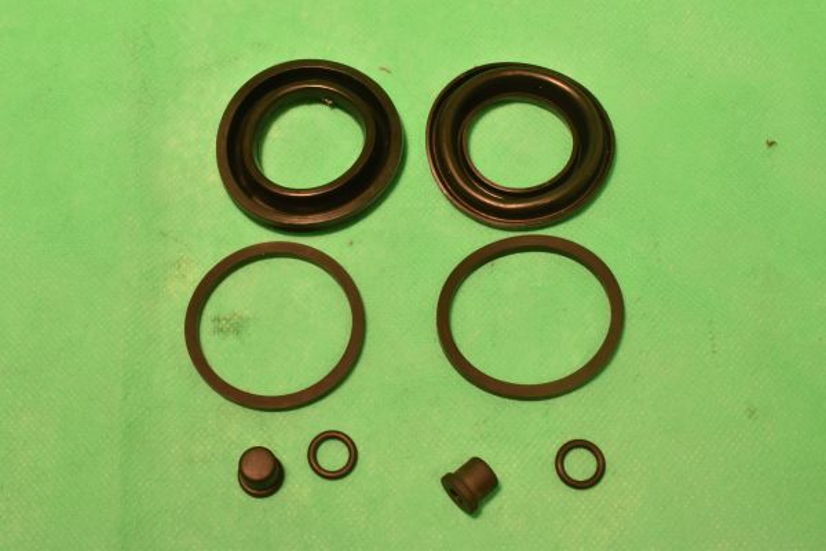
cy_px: 276
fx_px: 1204
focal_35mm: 52
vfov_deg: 25.8
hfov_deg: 37.9
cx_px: 413
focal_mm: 35
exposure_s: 1/60
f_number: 20
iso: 1100
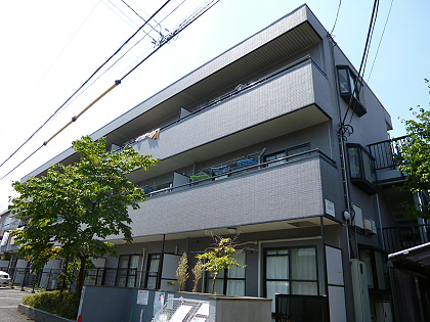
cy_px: 161
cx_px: 215
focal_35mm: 24
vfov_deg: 56.8
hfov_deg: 71.6
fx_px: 298
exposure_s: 1/800
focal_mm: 4.3
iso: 100
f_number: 2.5
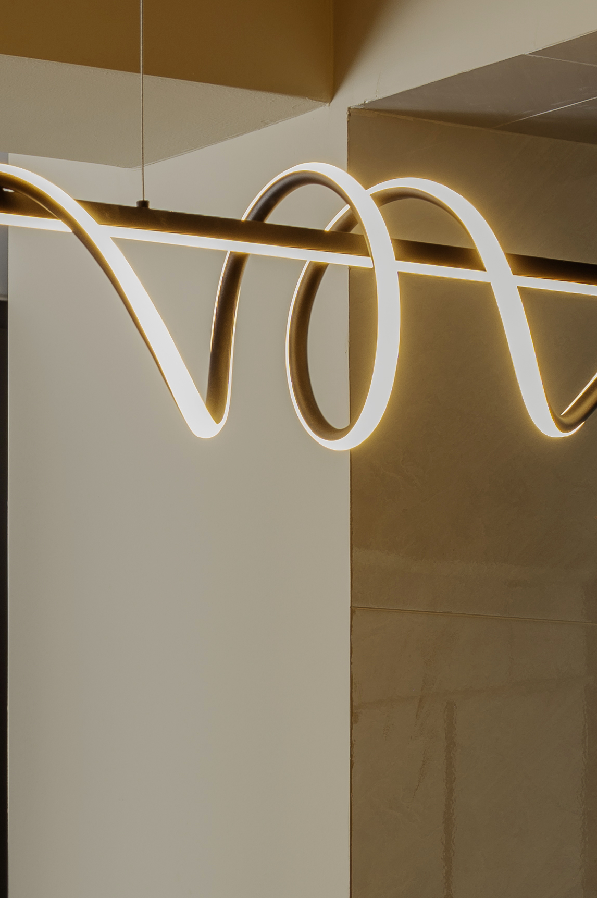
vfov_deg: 12.3
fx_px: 3936
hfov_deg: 8.5
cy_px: 1436
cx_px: -232
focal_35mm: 158
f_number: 9.5
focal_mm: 45
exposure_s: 13
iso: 50
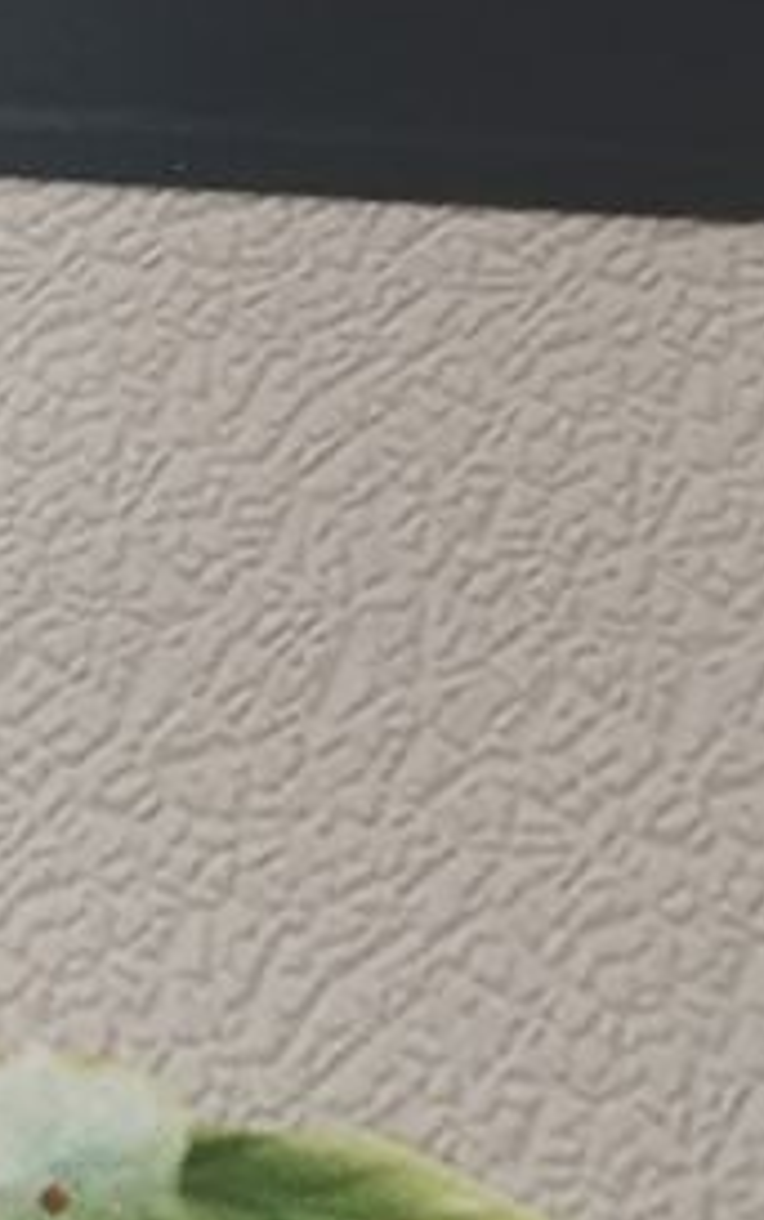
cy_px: 268
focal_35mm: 121
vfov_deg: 17.1
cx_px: -371
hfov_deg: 10.5
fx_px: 4025
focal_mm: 4.75
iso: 640
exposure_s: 1/25
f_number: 1.8
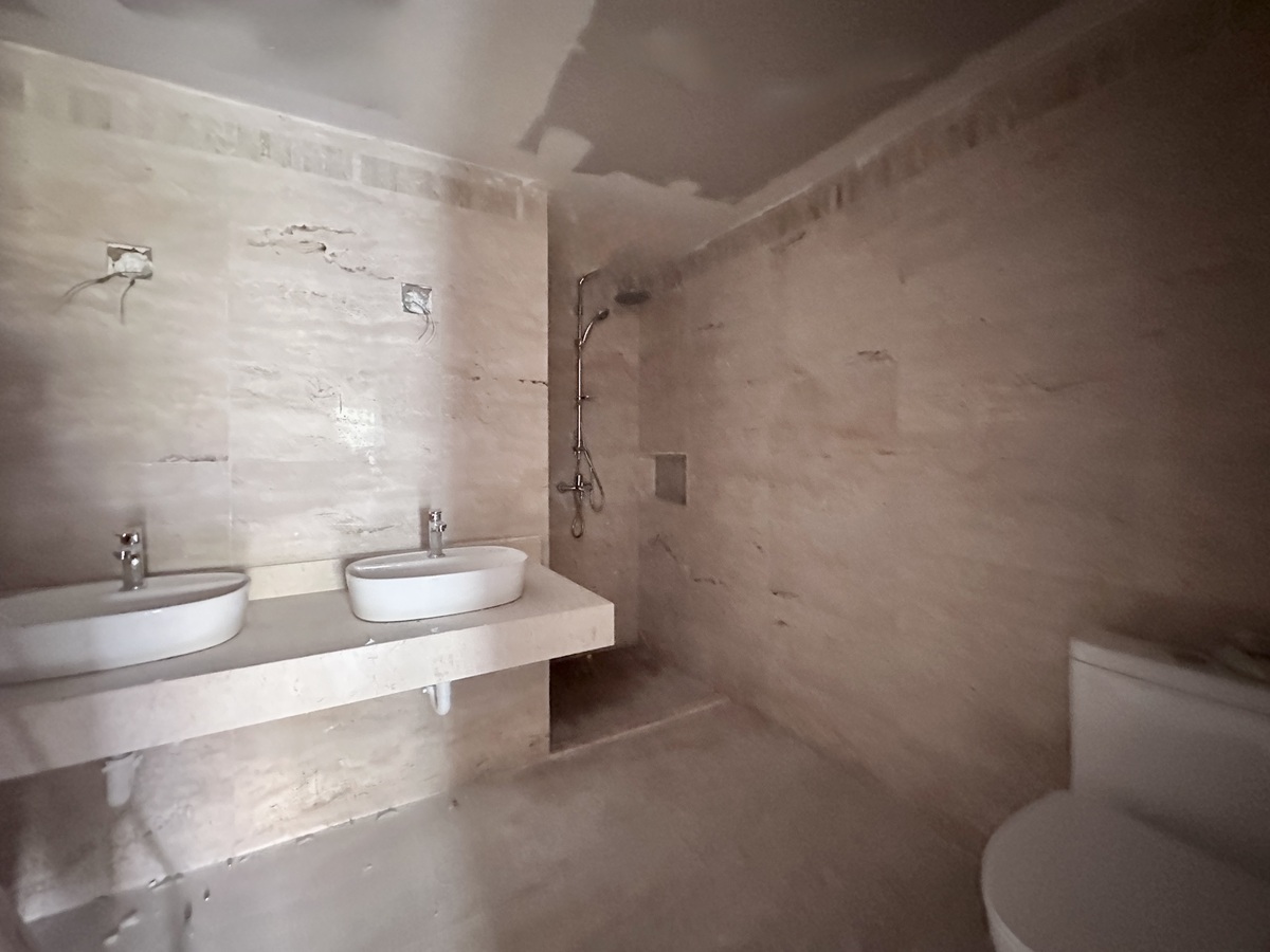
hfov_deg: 102.1
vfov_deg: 85.7
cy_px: 476
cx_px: 635
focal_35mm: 14
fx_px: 514
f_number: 2.2
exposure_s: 1/36
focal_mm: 2.22
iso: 1600
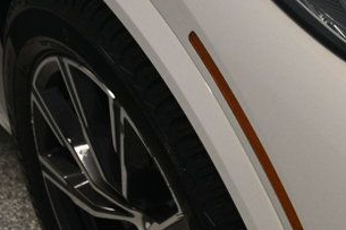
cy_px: 160
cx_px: 532
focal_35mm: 114
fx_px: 1095
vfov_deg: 12.0
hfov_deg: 16.3
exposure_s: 1/125
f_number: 3.8
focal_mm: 23
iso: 800
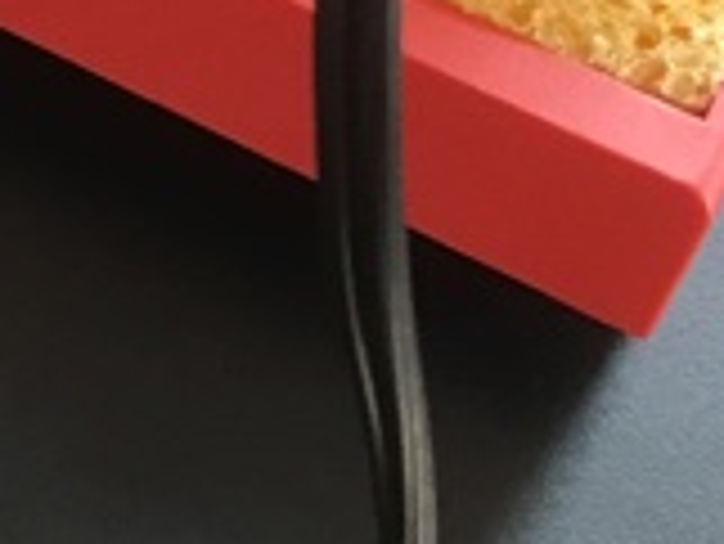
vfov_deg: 7.9
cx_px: -1151
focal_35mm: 184
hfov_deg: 9.3
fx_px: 3851
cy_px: -238
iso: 40
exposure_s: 1/30
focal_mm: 4.15
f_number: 2.2
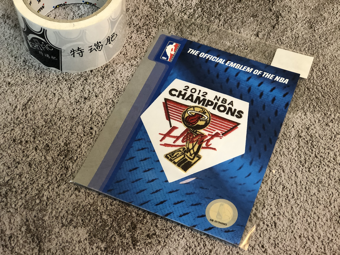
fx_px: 560
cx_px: 170
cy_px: 128
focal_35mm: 57
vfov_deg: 25.7
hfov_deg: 33.8
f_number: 2.8
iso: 250
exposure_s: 1/30
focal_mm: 6.6
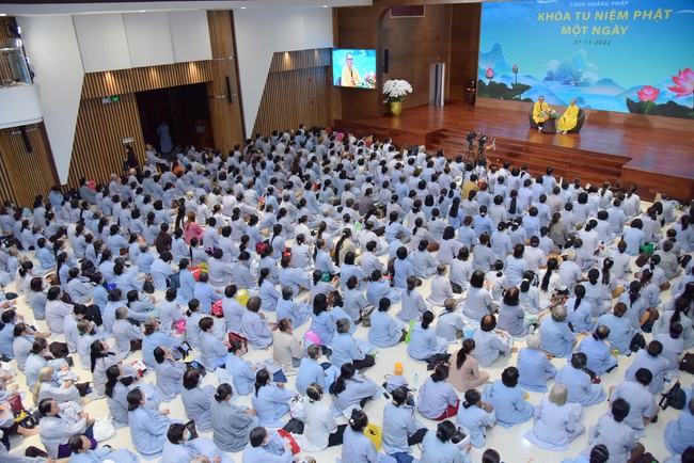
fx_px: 463
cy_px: 232
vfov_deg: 53.2
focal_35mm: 24
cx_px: 347
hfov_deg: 73.7
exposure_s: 1/125
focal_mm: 24
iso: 1000
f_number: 5
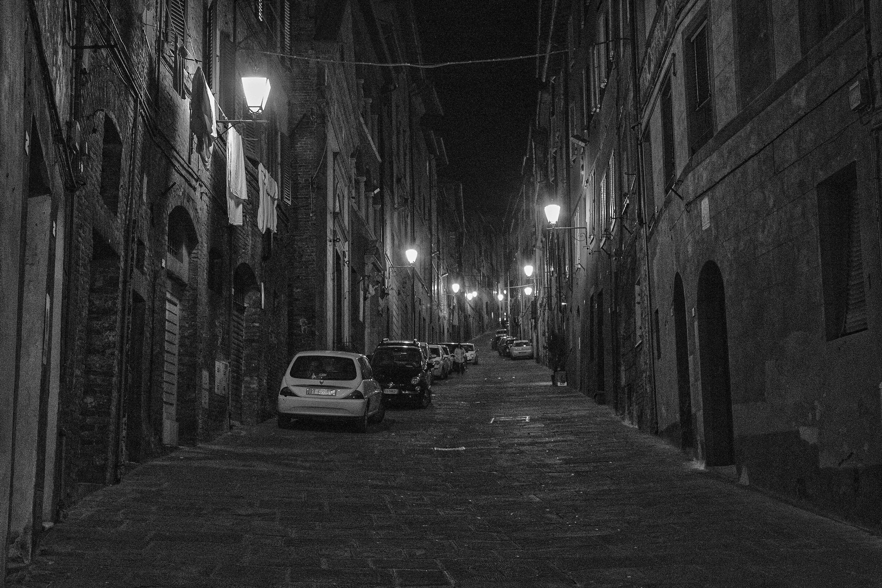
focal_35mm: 47
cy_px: 294
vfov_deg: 28.6
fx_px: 1151
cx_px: 441
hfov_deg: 41.9
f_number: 6.3
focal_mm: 31
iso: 12800
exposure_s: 1/30
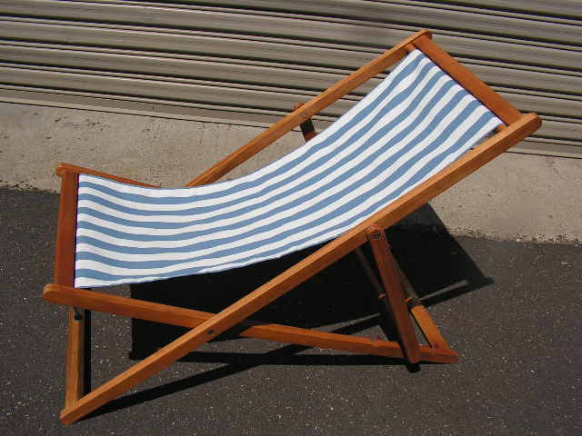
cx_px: 291
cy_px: 218
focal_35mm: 36
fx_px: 605
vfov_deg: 39.7
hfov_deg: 51.4
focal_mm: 6
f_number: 4.8
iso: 64
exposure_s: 1/1600
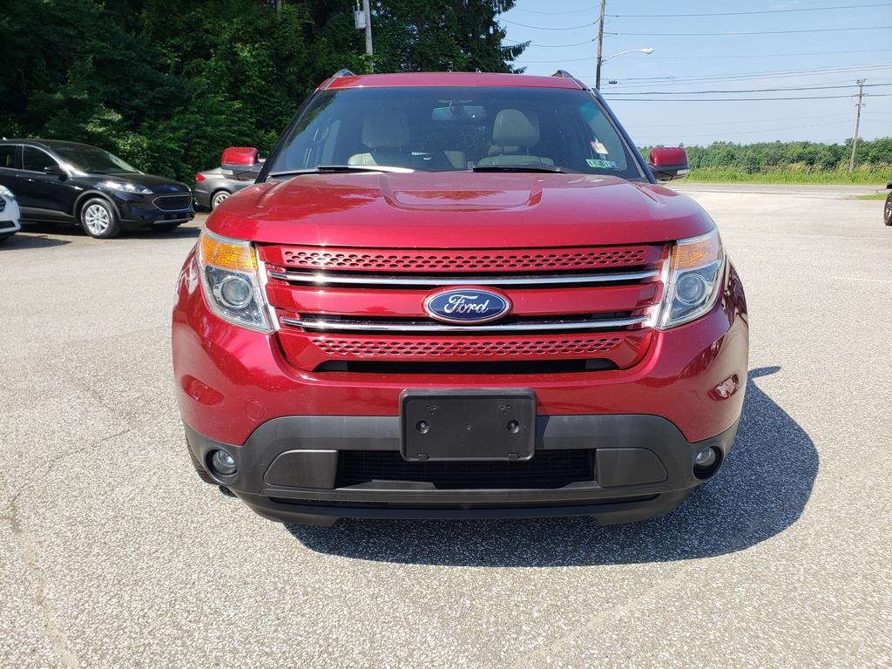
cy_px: 334
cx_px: 446
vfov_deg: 53.1
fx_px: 670
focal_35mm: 26
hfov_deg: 67.3
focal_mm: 4.3
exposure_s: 1/805
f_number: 2.4
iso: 50
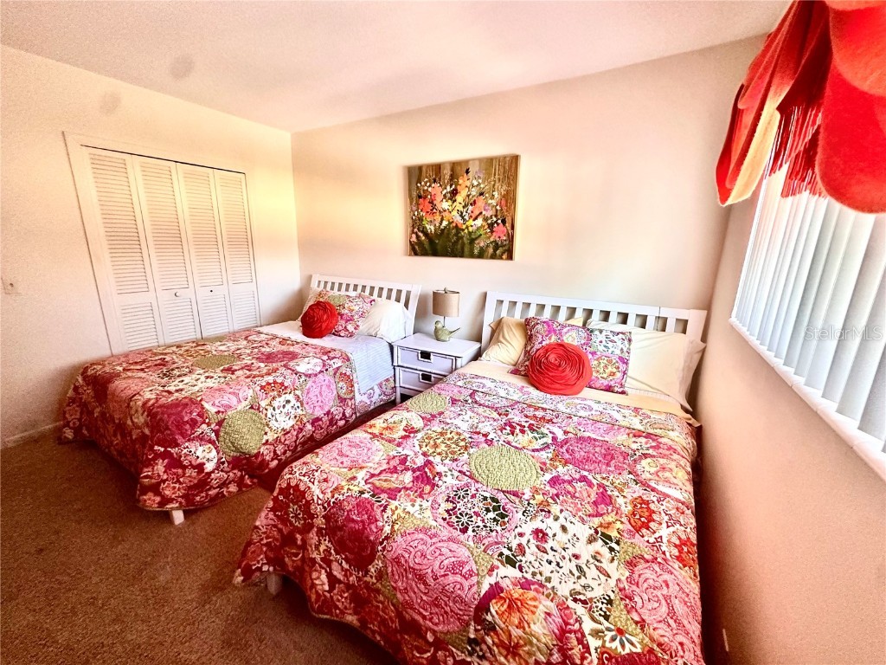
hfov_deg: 102.1
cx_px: 443
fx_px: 358
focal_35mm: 14
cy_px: 332
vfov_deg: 85.7
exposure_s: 1/60
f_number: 2.2
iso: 400
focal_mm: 2.22
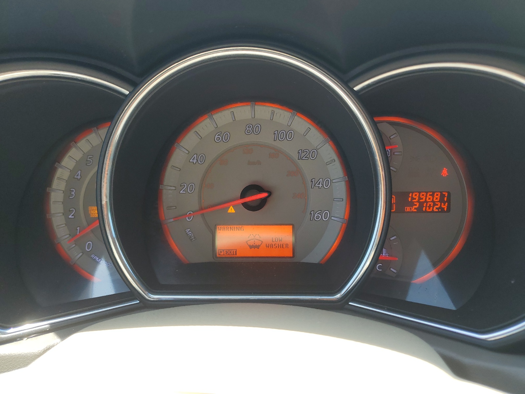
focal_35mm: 26
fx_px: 394
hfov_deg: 67.3
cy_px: 197
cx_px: 262
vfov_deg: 53.1
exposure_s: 1/370
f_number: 1.5
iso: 50
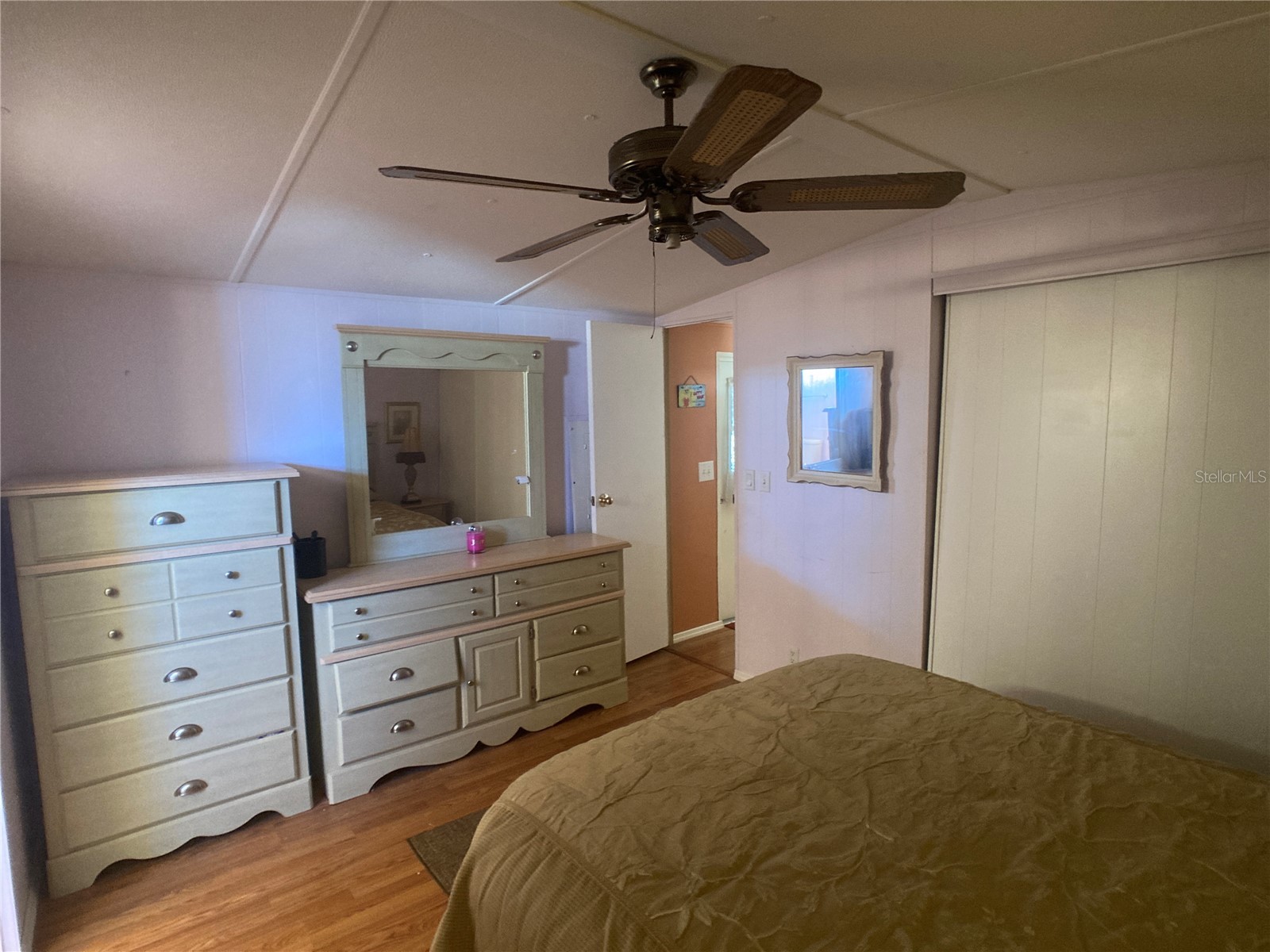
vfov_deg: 49.7
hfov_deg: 63.4
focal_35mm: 28
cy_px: 476
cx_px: 635
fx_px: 1027
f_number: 1.8
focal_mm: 3.99
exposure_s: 1/30
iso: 400
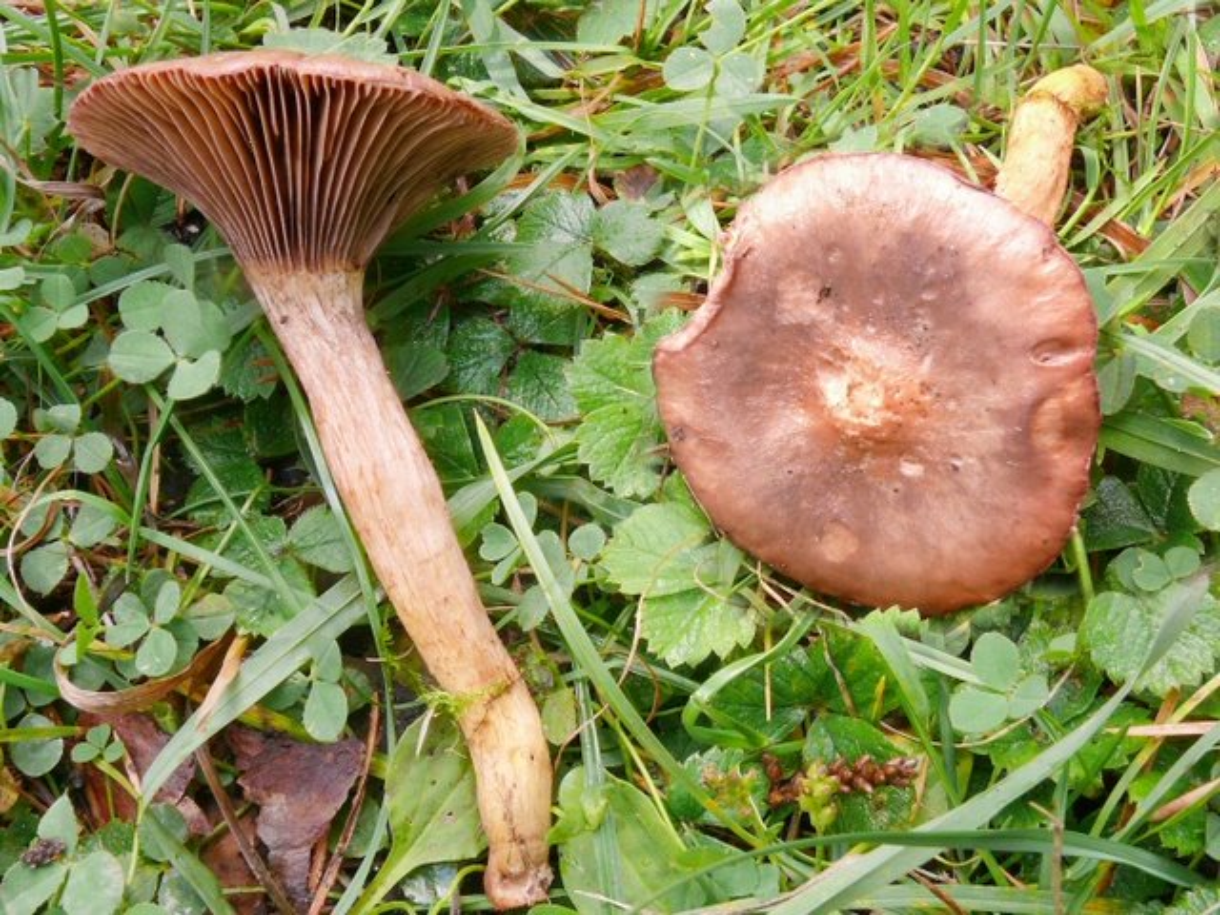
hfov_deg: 52.6
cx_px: 610
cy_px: 458
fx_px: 1234
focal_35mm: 35
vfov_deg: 40.7
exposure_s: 1/8
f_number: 11
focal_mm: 7.4
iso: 100
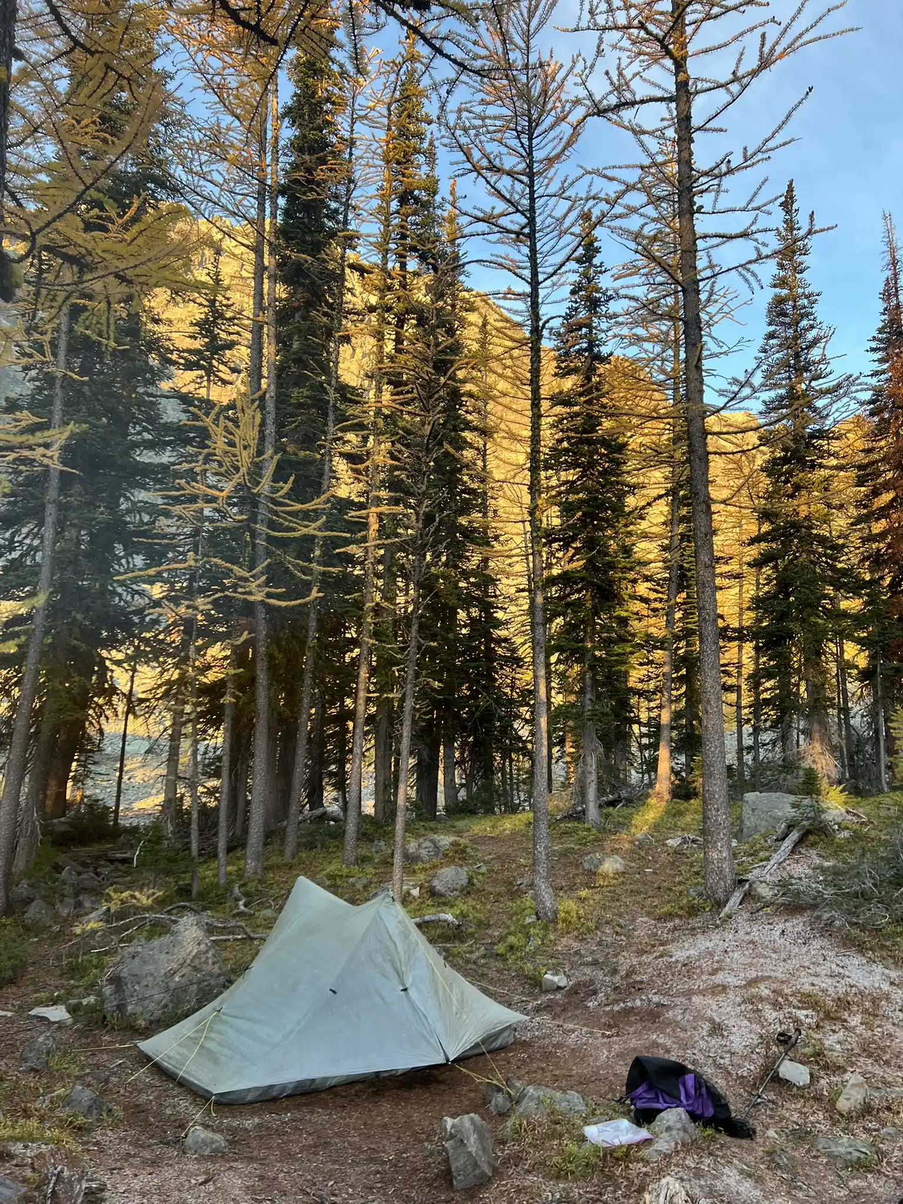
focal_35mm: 26
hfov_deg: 53.1
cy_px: 602
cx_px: 452
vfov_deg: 67.3
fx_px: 904
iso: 50
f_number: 1.5
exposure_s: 1/121
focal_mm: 5.7
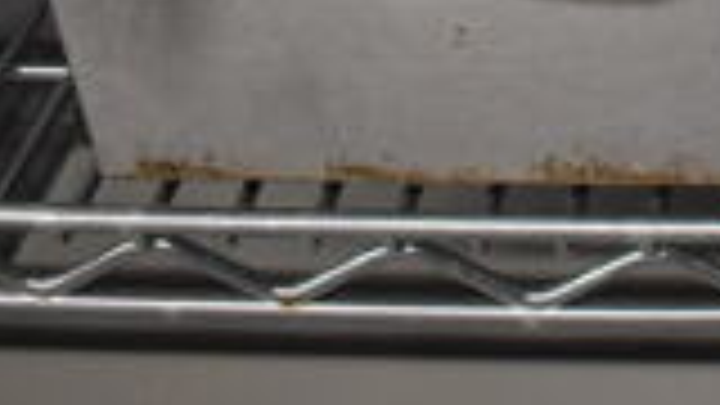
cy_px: -504
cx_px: 1076
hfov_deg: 17.8
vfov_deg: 10.1
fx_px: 2062
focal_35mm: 108
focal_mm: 18
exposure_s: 1/125
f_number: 3.5
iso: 2200
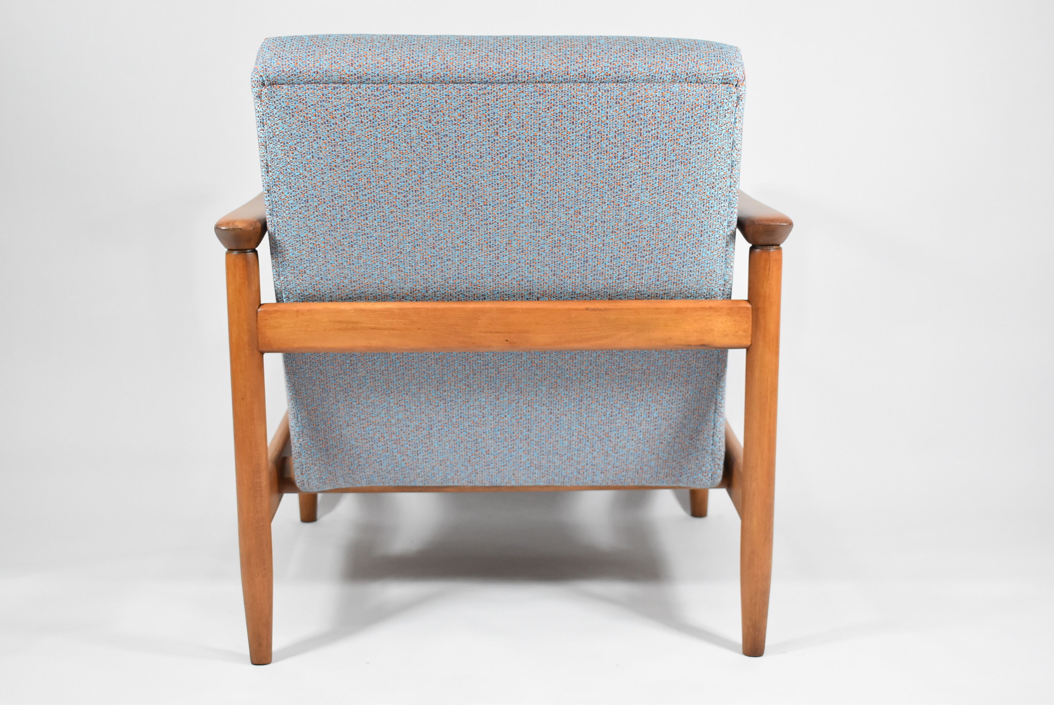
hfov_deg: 36.8
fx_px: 1582
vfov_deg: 25.1
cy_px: 352
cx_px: 527
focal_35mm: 54
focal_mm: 36
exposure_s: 1/125
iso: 1800
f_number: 4.8
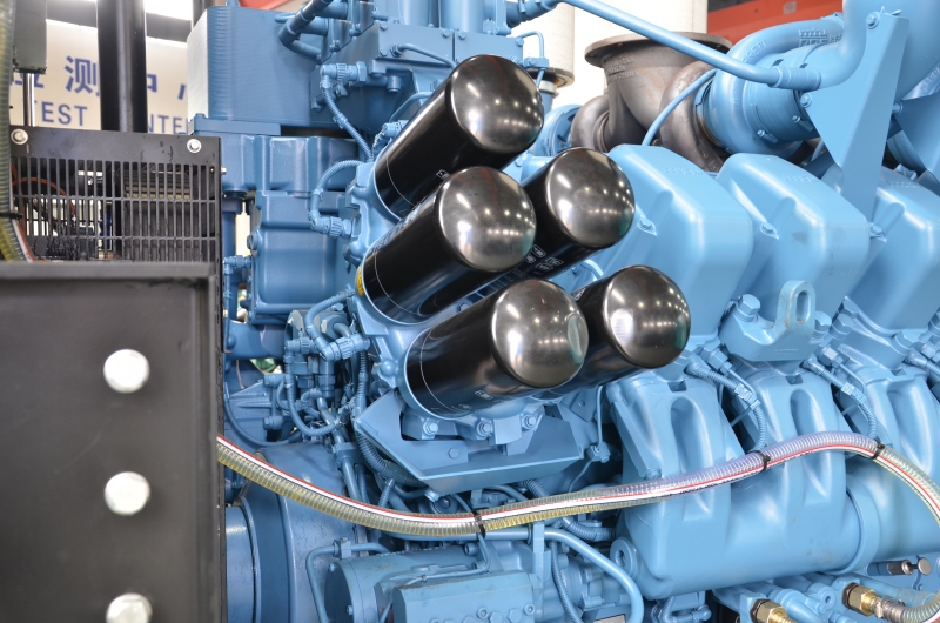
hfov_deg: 53.2
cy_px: 312
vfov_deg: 36.7
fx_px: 938
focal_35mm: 36
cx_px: 470
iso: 320
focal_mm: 24
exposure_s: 1.3
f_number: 3.8
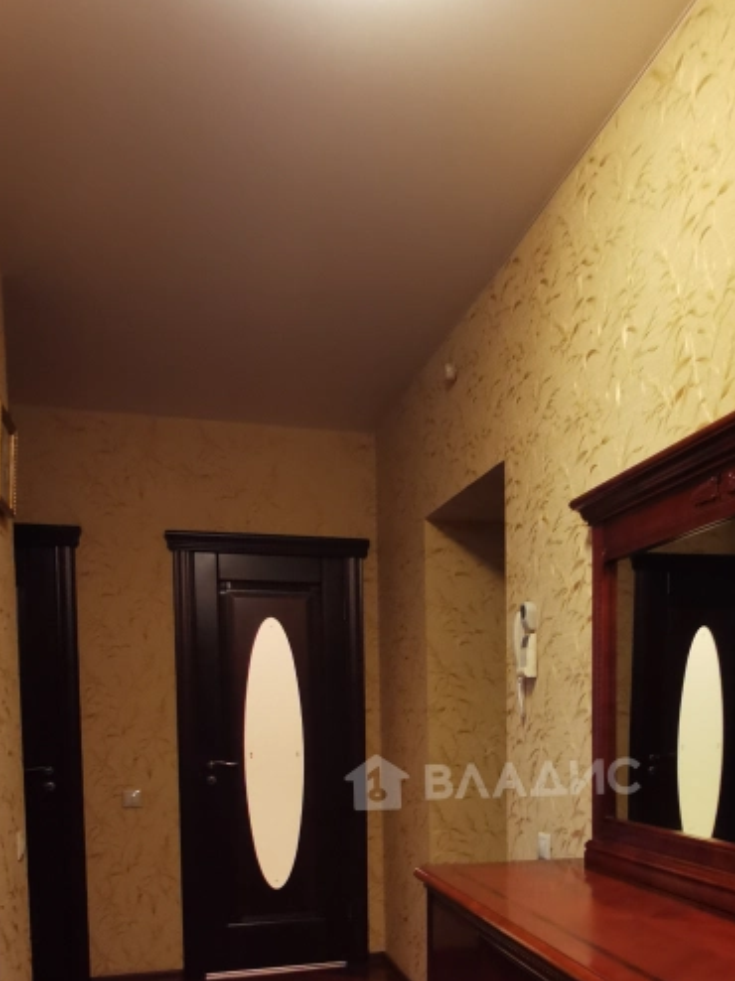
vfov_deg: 49.7
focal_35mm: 35
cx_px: 495
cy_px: 778
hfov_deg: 40.1
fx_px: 992
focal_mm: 2.35
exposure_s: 1/25
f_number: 2.2
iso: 400
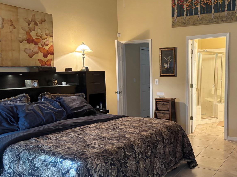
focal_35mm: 36
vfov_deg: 39.6
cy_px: 94
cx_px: 163
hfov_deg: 50.2
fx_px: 246
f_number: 1.6
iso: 500
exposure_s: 1/40
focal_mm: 5.96
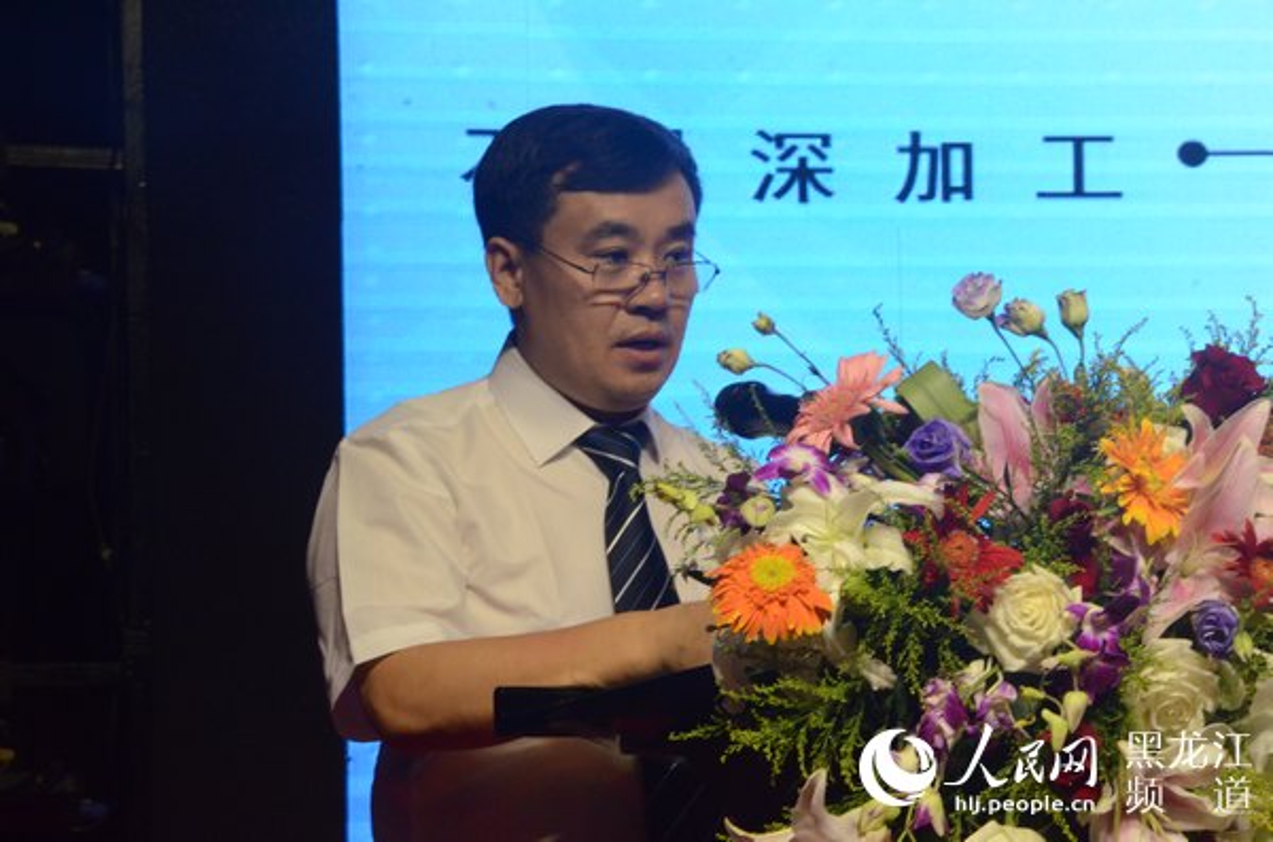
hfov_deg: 15.2
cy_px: 421
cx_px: 636
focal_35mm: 135
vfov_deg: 10.1
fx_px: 4762
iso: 3200
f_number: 18
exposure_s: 1/80
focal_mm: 90
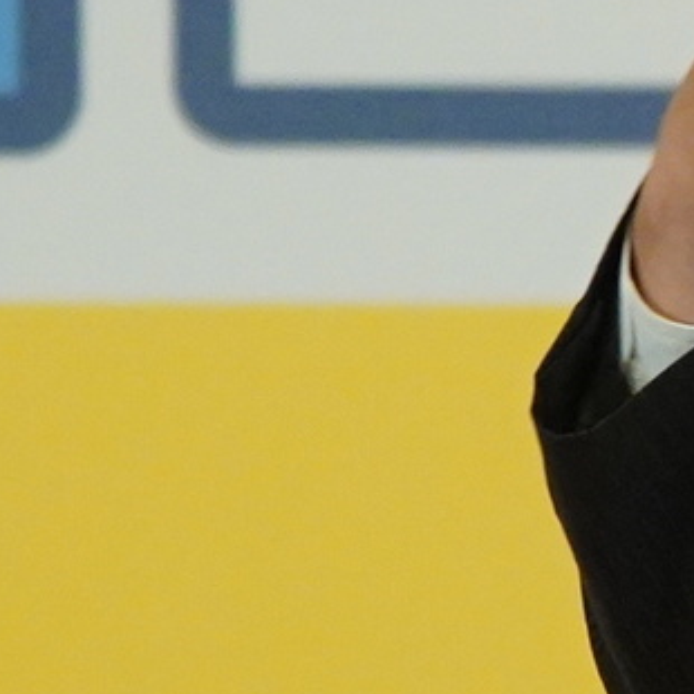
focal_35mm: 1333
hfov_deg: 1.3
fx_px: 30236
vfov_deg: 1.3
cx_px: 1710
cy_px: 692
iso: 4000
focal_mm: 162
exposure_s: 1/200
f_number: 5
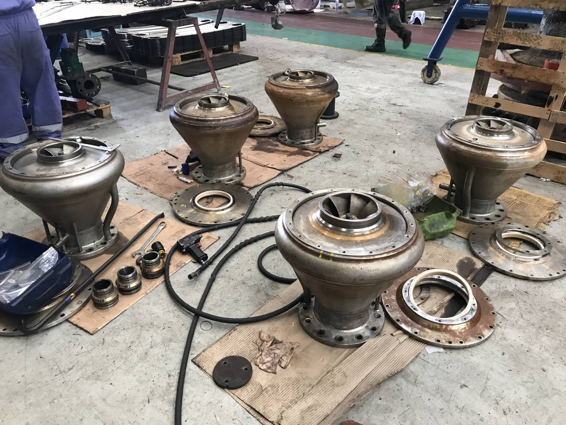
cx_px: 283
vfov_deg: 49.7
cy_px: 212
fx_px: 458
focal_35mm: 28
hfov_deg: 63.4
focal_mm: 3.99
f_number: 1.8
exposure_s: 1/25
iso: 32
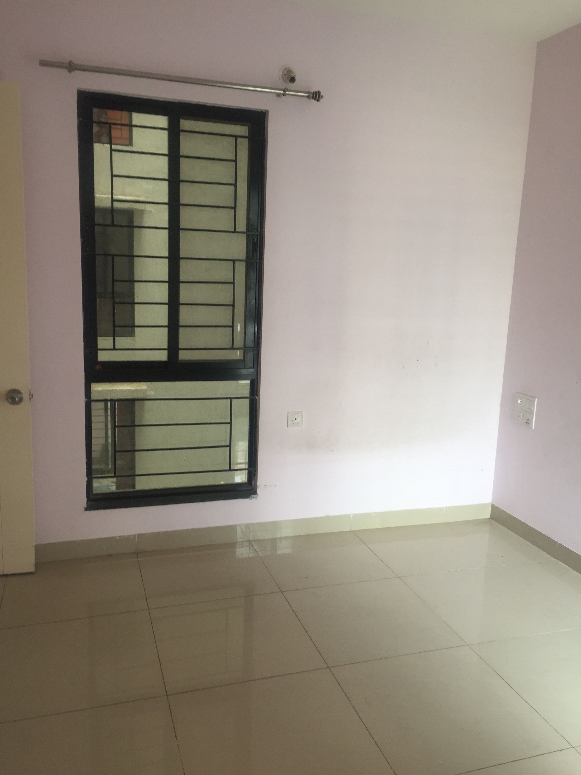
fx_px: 649
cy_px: 388
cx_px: 290
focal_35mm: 29
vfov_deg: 61.7
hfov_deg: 48.2
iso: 50
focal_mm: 4.15
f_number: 2.2
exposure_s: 1/33
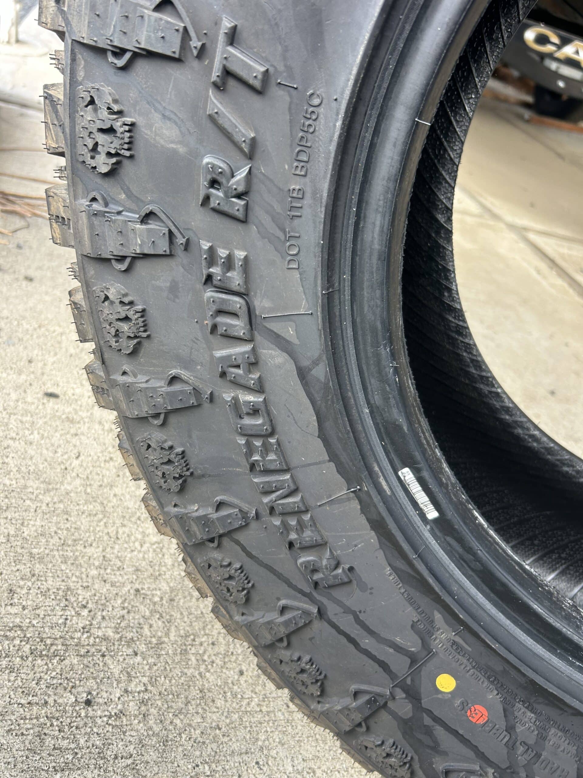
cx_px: 292
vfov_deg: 67.3
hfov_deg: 53.1
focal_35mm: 26
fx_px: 584
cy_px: 389
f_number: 1.5
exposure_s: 1/121
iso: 64
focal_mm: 5.7
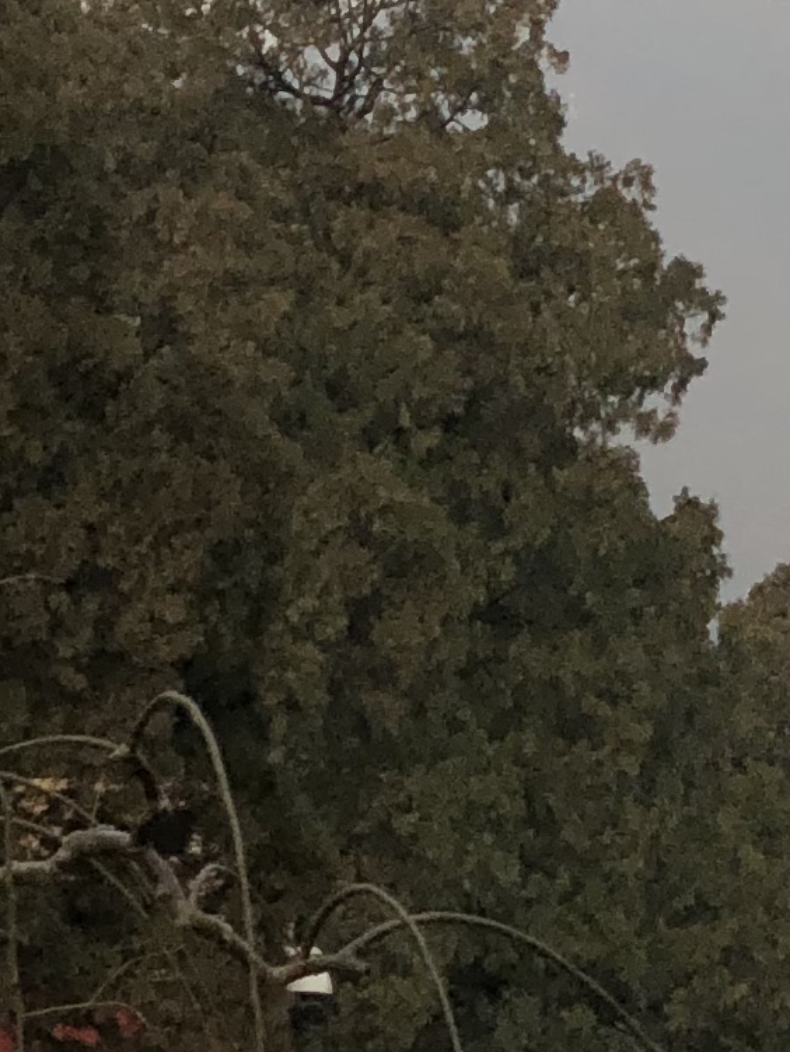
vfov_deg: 6.9
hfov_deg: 5.2
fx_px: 8482
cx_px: 1538
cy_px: -839
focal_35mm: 279
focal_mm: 6
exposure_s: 1/444
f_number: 2.4
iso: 16
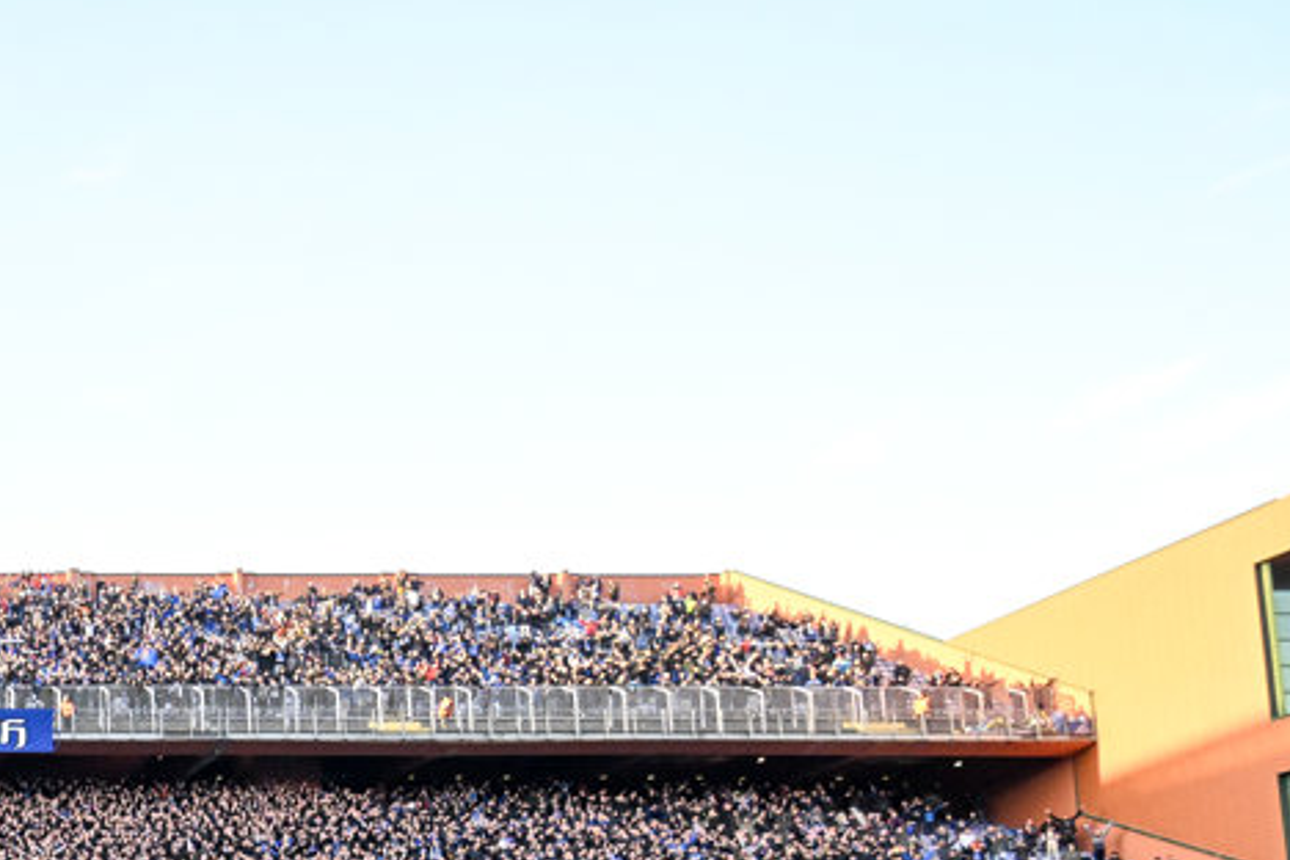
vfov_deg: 28.4
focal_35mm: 41
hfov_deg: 36.3
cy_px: 1035
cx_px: -270
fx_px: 1469
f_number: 4
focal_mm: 16
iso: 2000
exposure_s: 1/1000
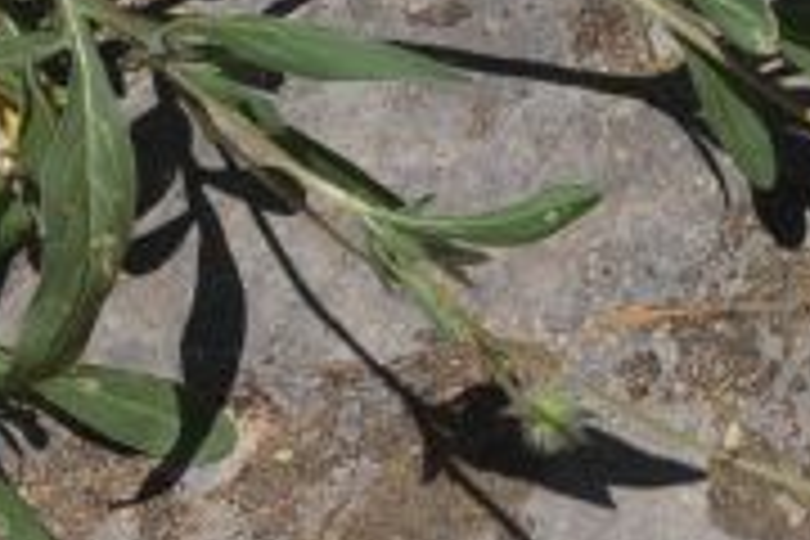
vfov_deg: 5.8
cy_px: -425
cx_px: 1634
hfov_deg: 8.4
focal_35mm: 231
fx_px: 5197
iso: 100
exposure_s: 1/320
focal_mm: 32
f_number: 11
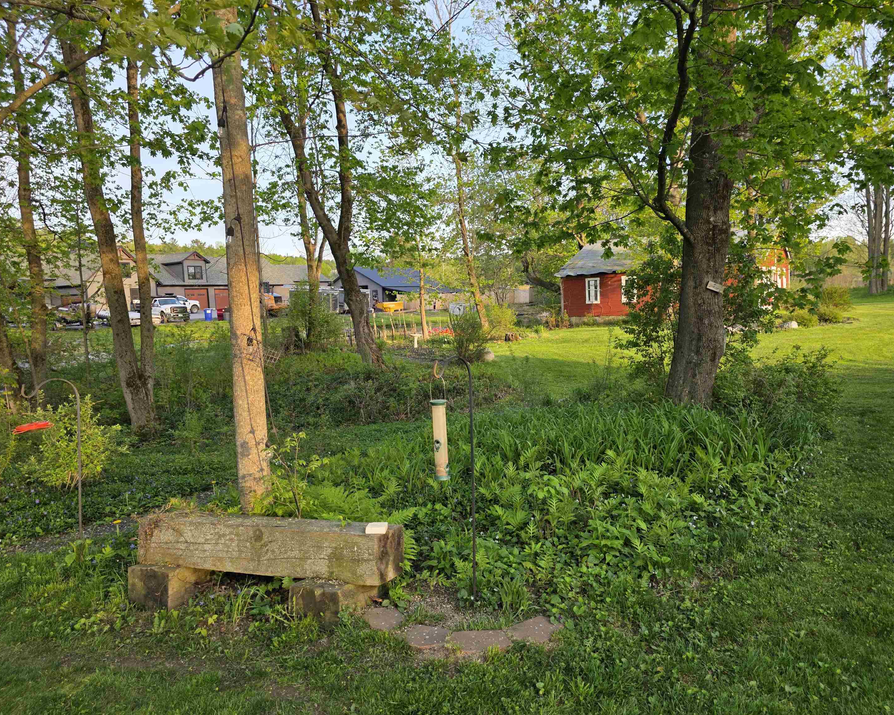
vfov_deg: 58.8
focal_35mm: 24
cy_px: 358
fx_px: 635
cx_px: 469
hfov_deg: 70.2
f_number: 1.7
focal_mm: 6.3
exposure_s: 1/359
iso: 50
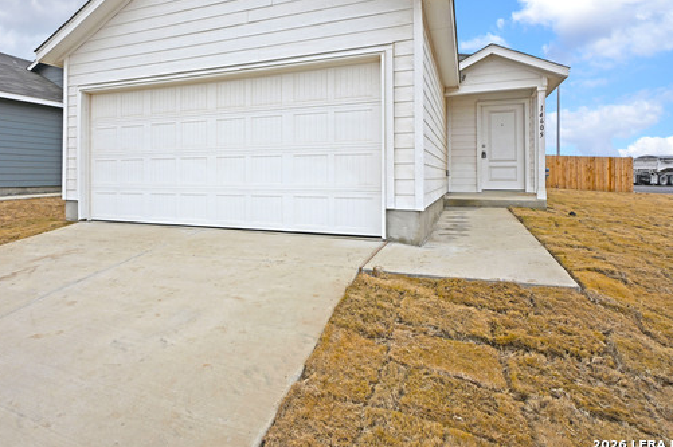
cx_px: 270
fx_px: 430
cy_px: 166
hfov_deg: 75.3
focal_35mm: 23
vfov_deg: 54.4
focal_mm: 12
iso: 64
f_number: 6.3
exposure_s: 1/160
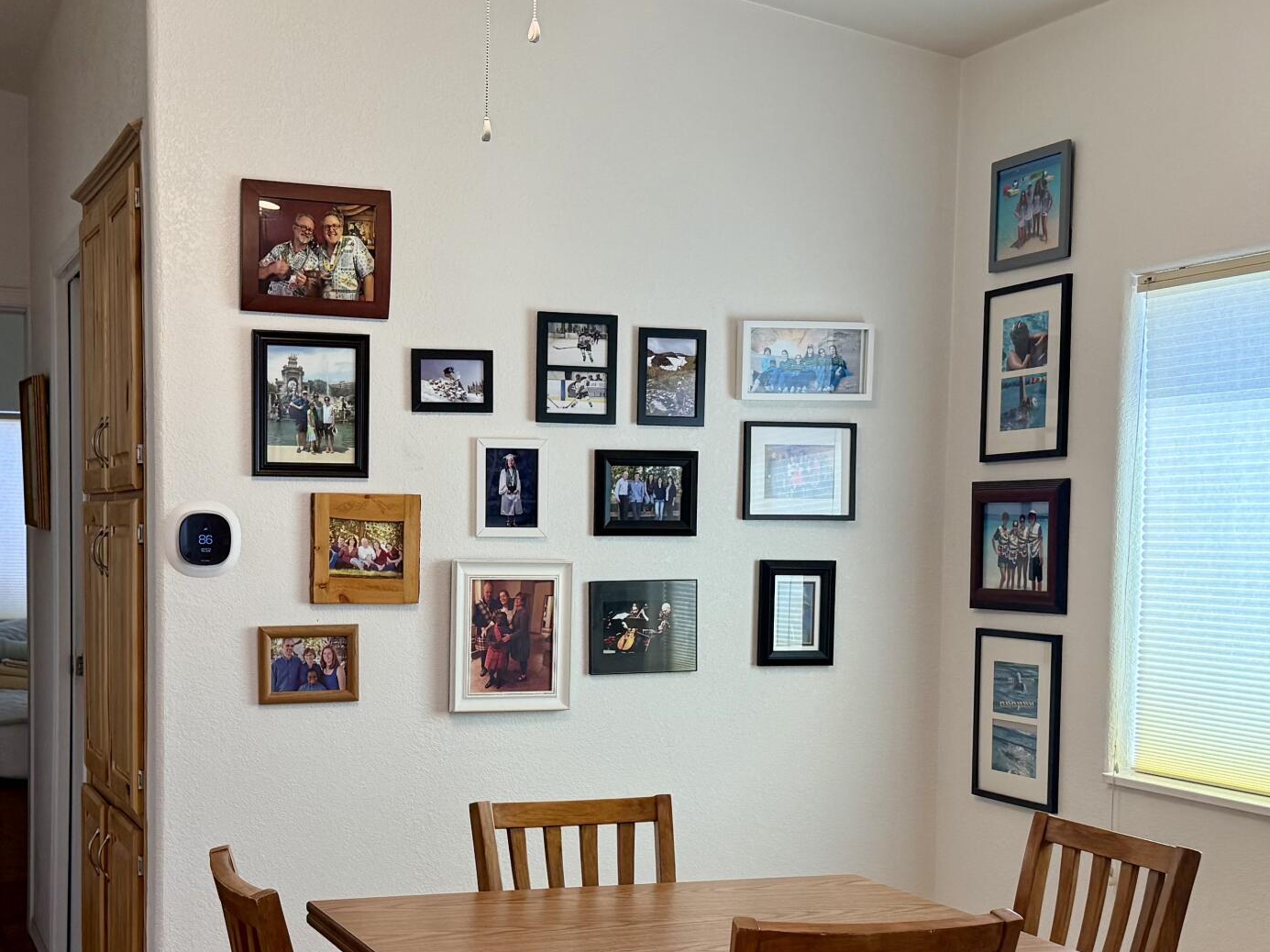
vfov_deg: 27.8
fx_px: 1907
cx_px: 450
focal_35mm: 52
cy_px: 654
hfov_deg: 36.5
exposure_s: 1/160
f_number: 1.78
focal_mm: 6.76
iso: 200
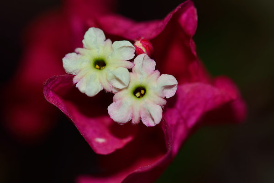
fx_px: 799
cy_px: 92
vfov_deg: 13.0
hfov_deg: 19.5
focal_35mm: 105
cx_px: 137
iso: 100
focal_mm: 105
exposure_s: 1/100
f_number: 8
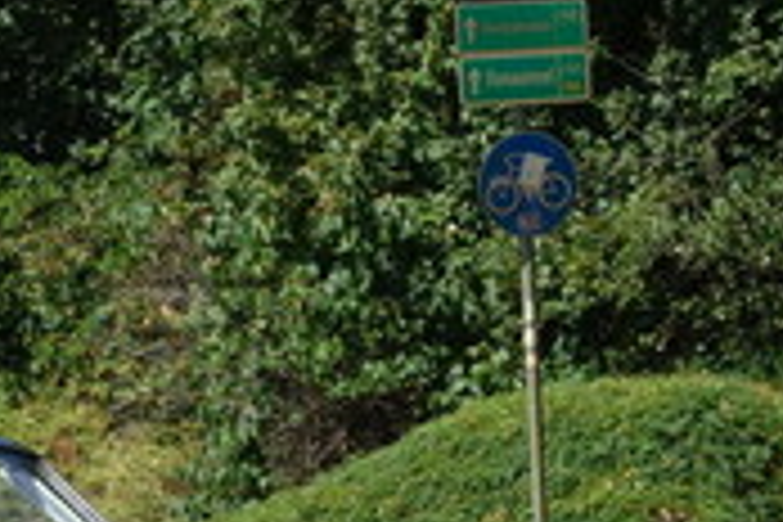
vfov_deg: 6.1
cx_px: -45
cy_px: 783
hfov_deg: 9.1
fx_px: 4872
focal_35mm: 224
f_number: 5.6
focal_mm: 24.11
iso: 125
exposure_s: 1/500
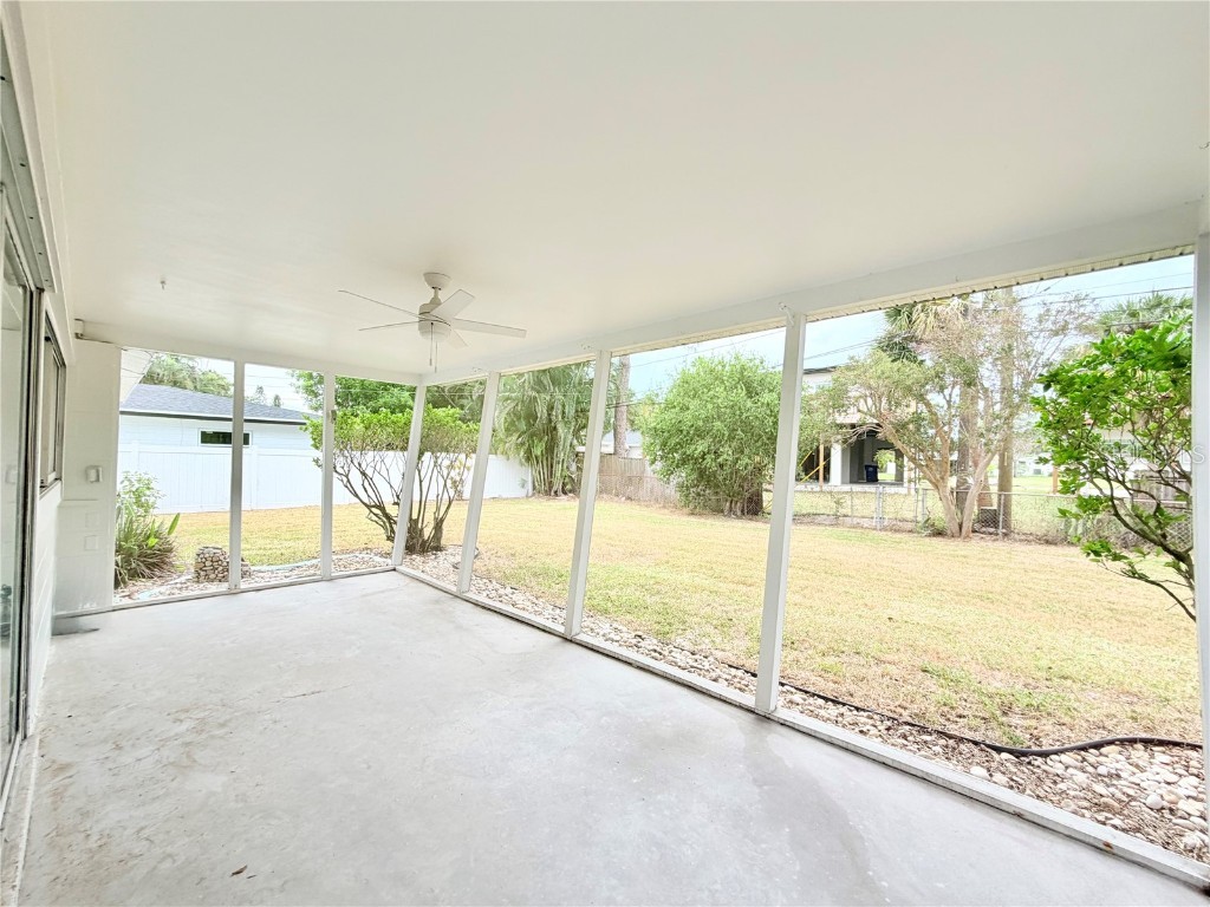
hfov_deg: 102.1
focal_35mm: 14
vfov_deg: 85.7
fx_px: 489
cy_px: 454
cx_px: 605
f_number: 2.2
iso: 40
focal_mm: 2.22
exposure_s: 1/137
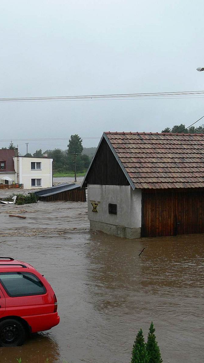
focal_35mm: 51
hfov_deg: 22.9
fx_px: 490
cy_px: 181
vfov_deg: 40.6
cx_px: 22
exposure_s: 1/50
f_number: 3.2
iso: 80
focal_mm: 7.4
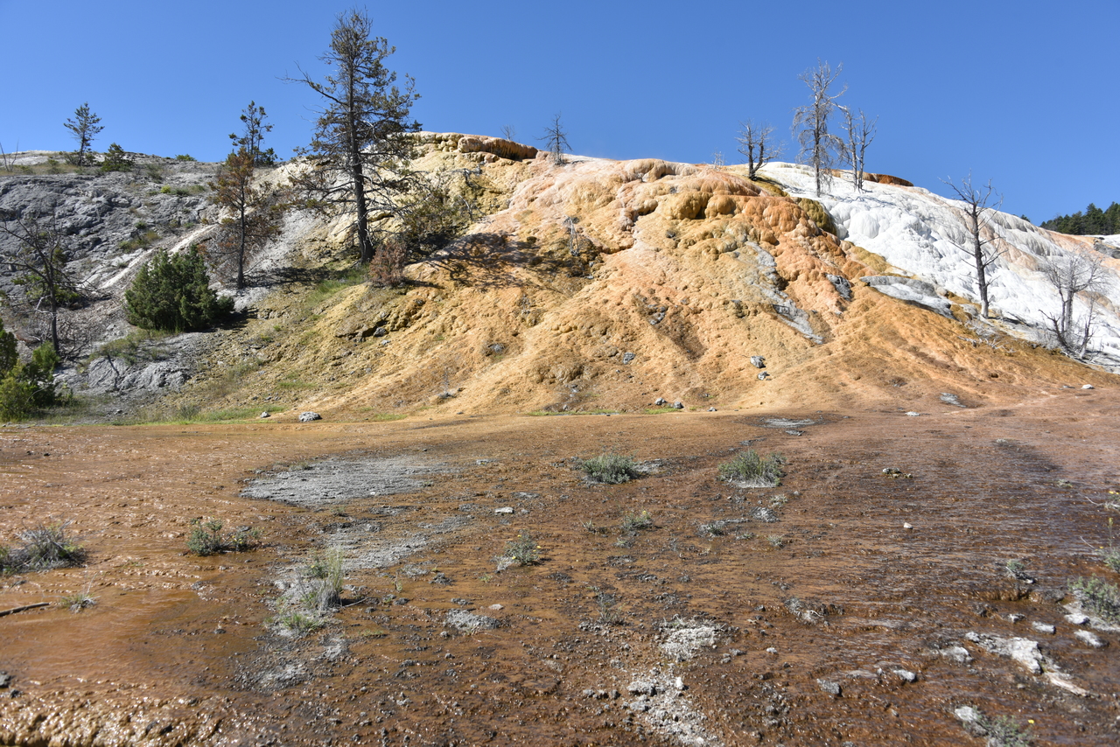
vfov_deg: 46.4
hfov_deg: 65.5
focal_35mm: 28
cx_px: 560
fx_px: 871
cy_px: 374
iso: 100
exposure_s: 1/250
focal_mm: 28
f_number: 8
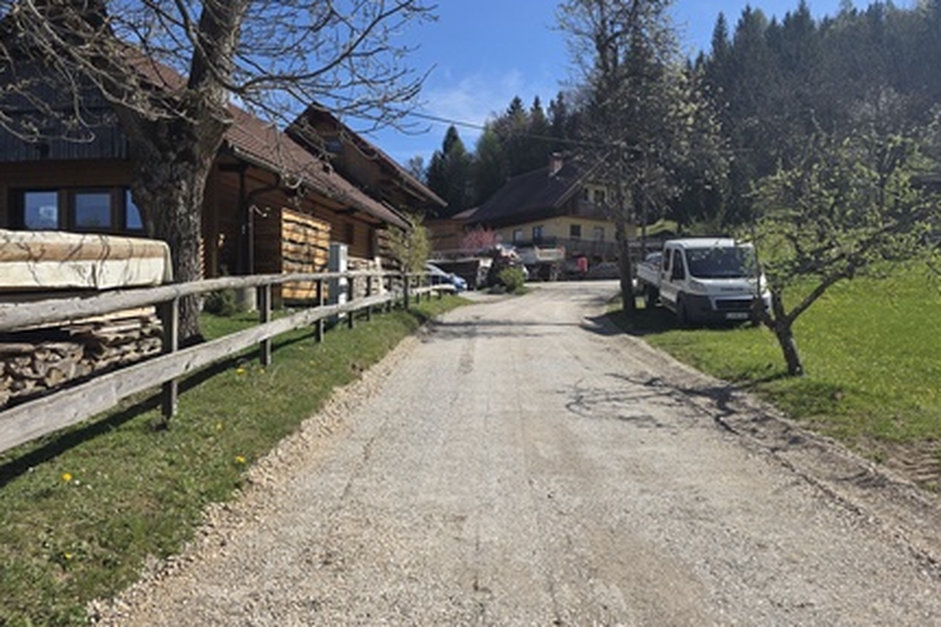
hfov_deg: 71.5
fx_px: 653
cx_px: 478
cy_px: 328
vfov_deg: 51.2
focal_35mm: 25
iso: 80
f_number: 1.7
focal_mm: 6.3
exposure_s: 1/6150
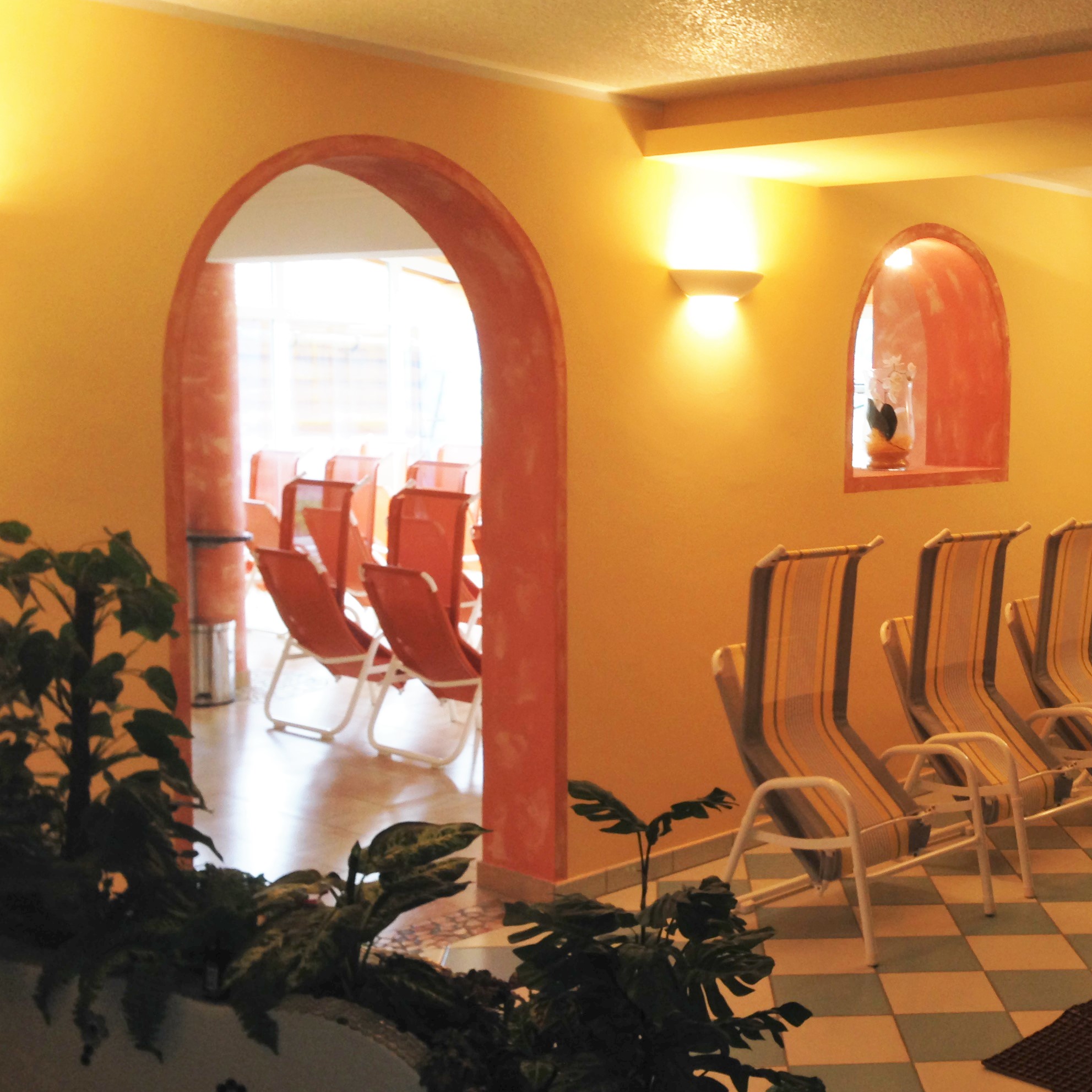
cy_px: 585
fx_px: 1713
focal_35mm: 48
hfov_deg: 34.6
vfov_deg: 35.3
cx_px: 828
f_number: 2.4
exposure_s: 1/20
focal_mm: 4.12
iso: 50
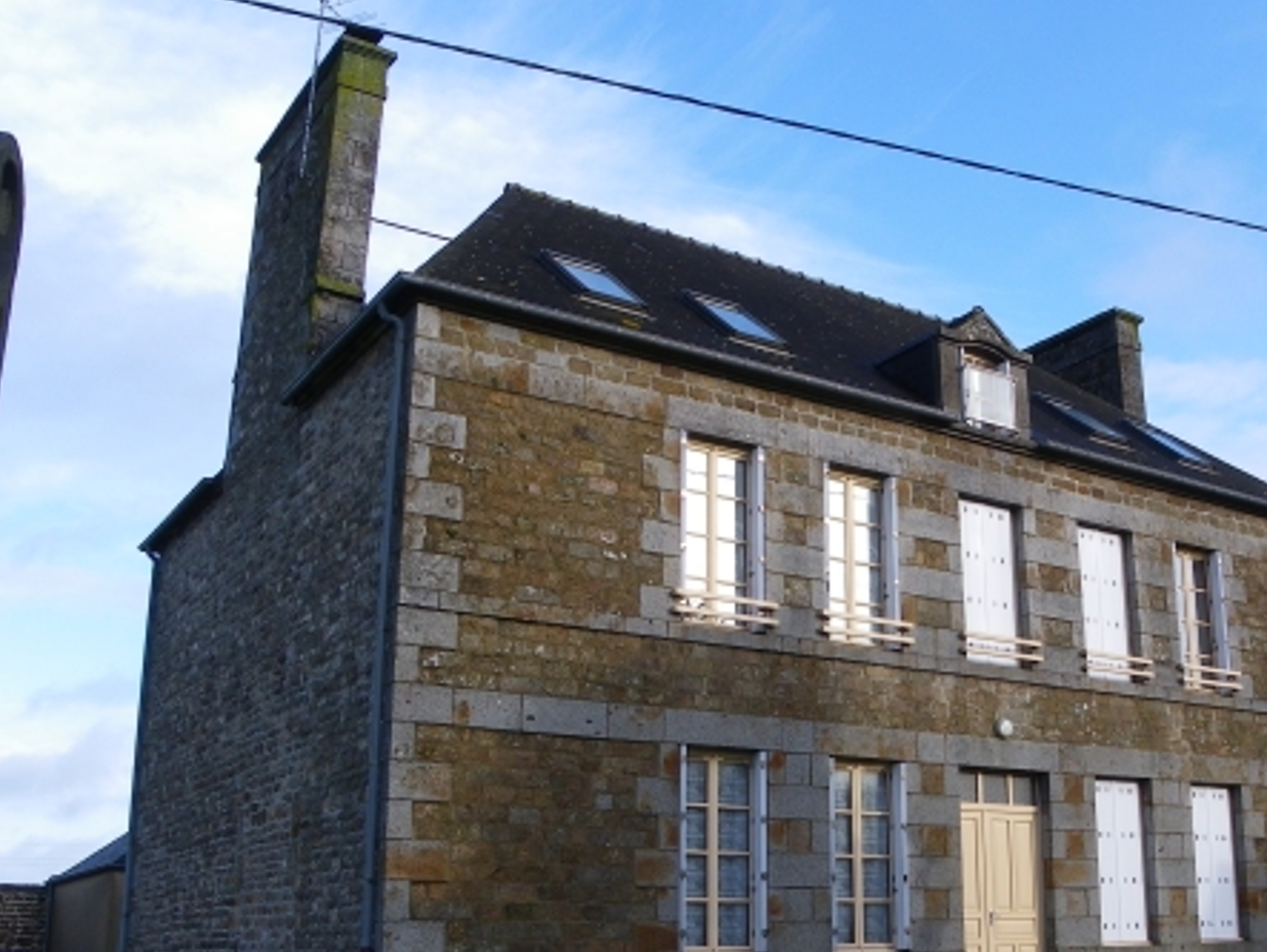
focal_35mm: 40
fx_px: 1465
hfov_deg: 45.6
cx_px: 901
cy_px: 563
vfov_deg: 35.9
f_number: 5.6
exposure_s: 1/100
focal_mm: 4.6
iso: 50
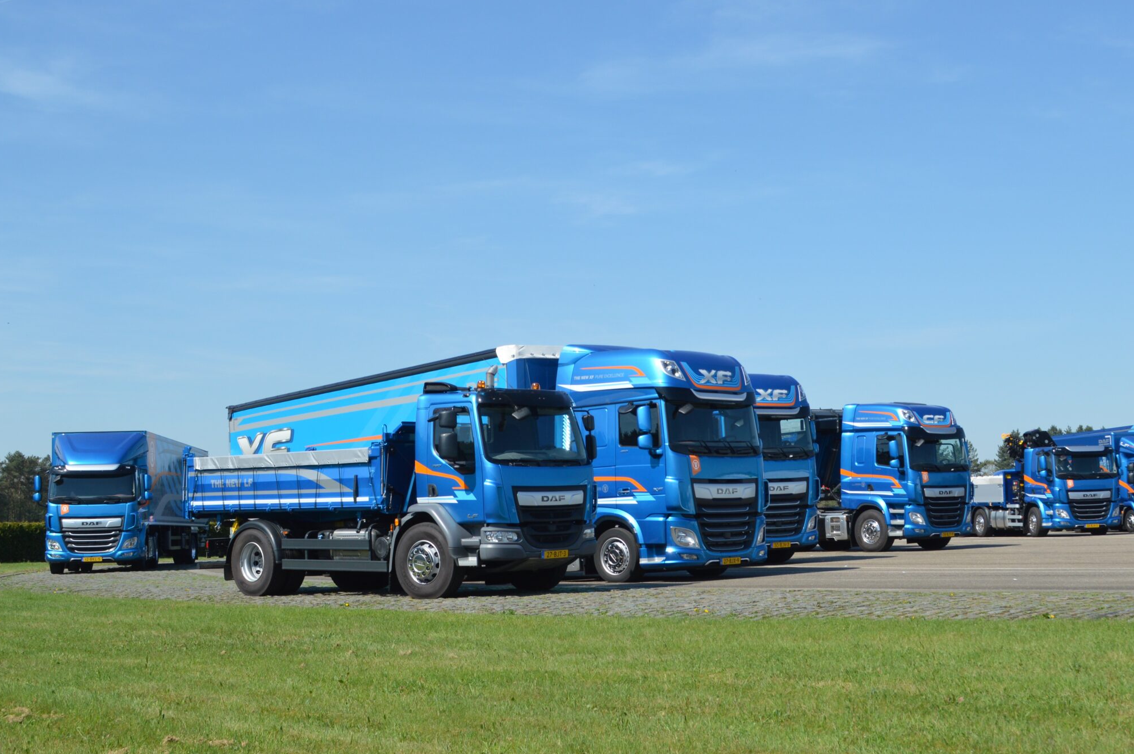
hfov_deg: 39.6
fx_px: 1574
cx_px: 639
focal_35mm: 50
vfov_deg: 26.9
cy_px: 379
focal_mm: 26
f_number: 10
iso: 200
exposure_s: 1/400
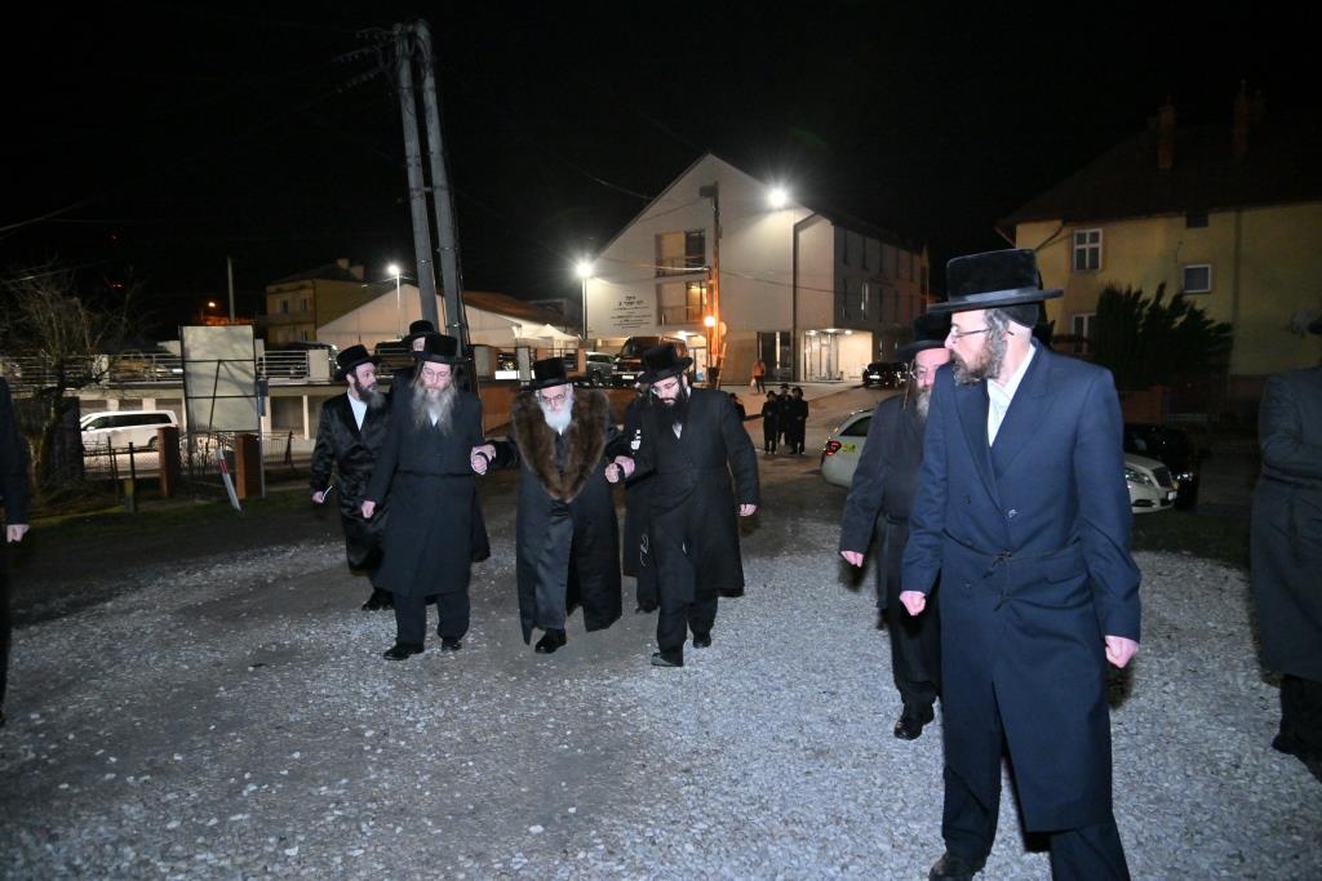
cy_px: 440
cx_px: 661
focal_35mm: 24
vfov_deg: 53.1
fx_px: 881
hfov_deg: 73.7
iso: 2500
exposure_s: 1/125
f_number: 4
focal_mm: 24
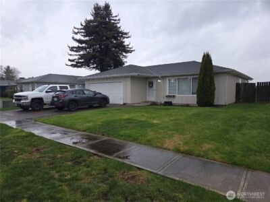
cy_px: 101
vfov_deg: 58.9
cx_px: 135
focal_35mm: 23
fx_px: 179
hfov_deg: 73.9
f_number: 1.8
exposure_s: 1/294
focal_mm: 5.4
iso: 25
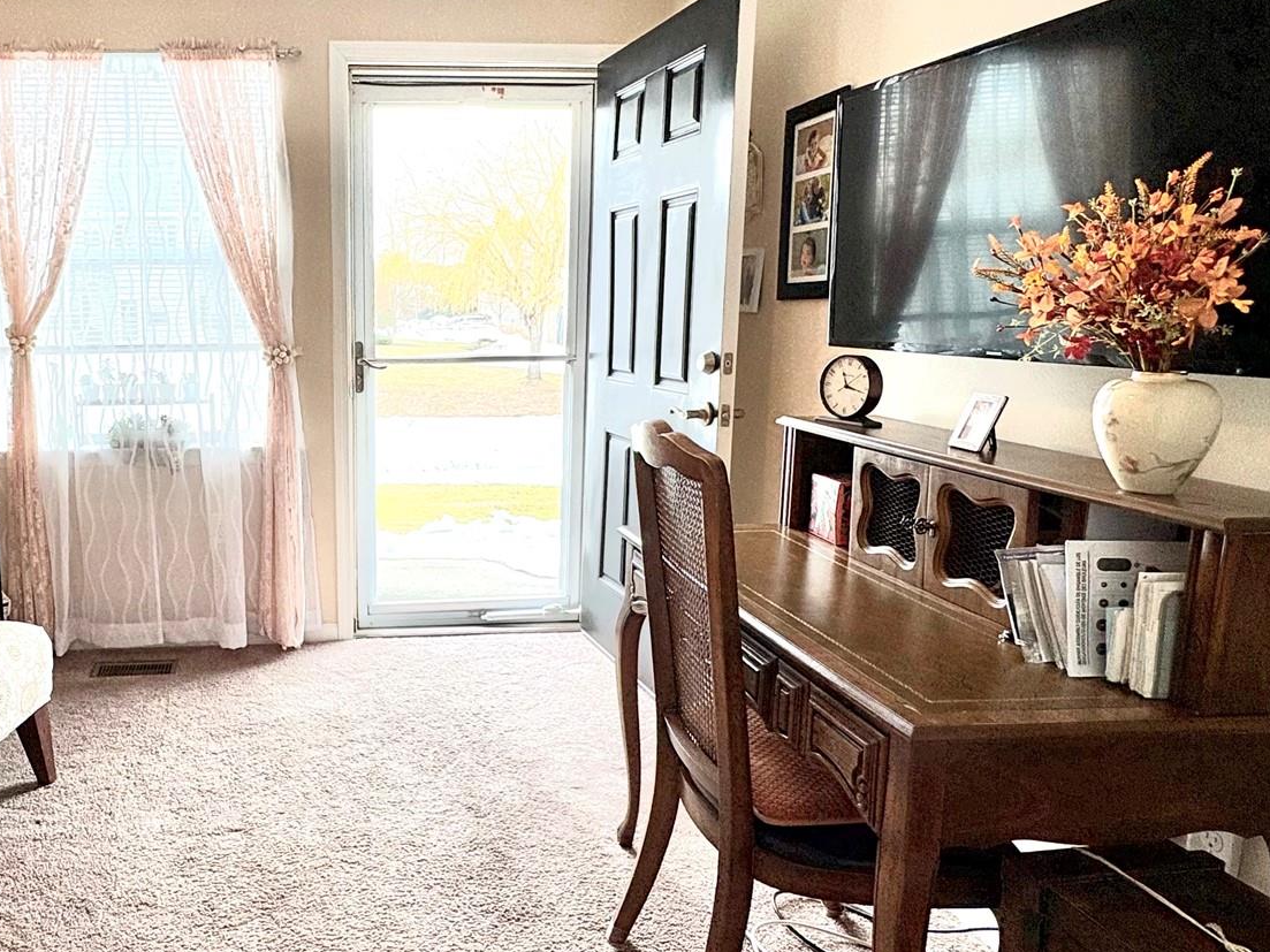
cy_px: 451
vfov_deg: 53.0
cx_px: 351
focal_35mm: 26
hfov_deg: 64.1
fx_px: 954
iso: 64
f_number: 2.2
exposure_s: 1/309
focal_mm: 2.22
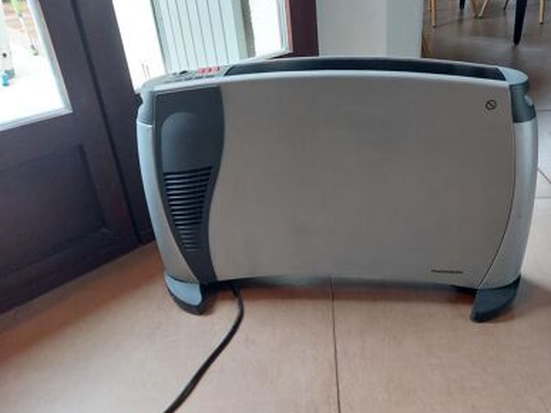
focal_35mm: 31
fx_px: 493
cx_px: 335
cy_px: 189
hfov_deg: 57.8
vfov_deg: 45.4
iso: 400
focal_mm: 5.23
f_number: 1.8
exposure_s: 1/33
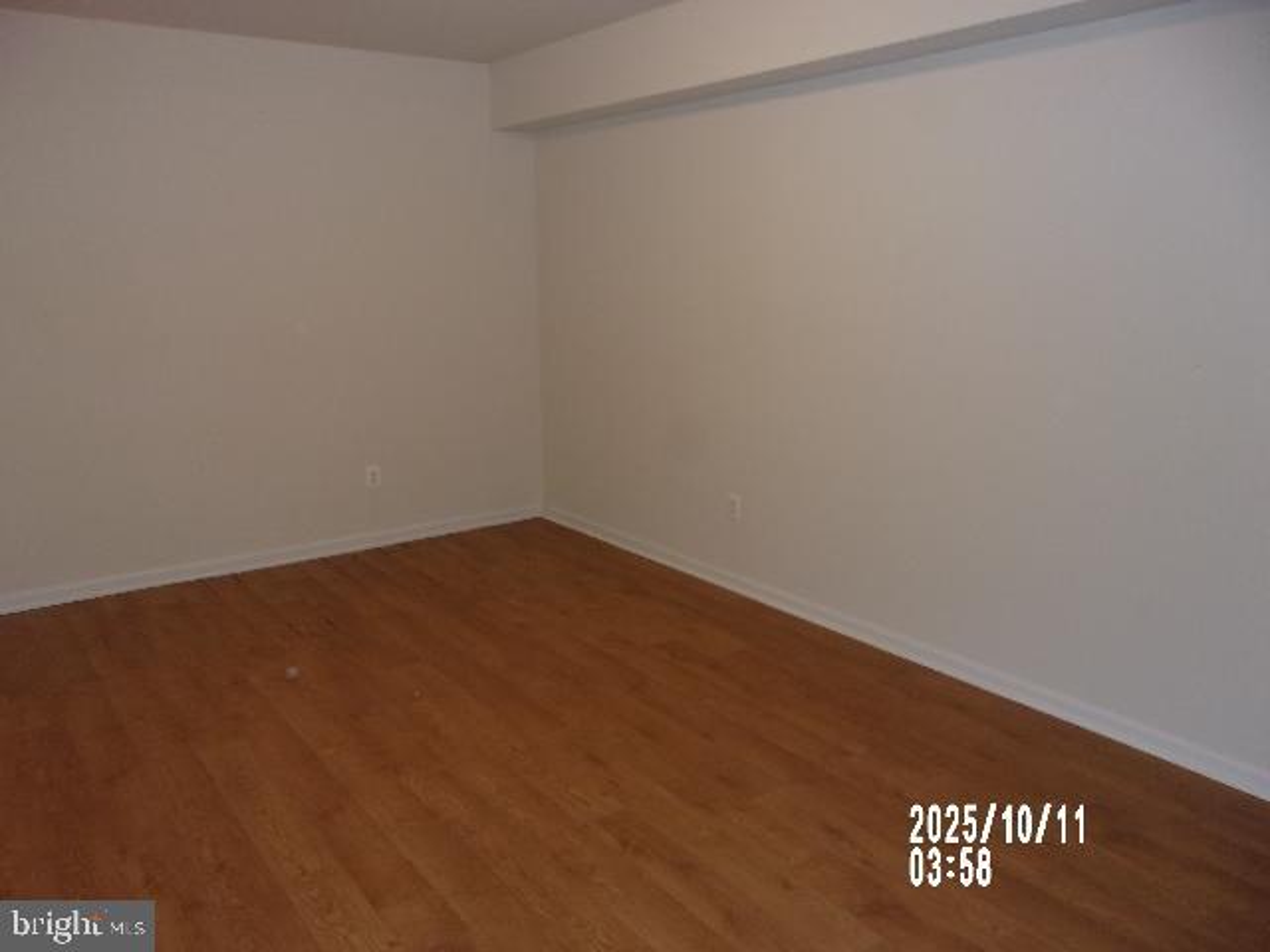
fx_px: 991
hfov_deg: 65.3
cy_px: 476
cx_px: 635
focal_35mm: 27
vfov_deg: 51.4
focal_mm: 4.9
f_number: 3
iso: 200
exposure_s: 1/34
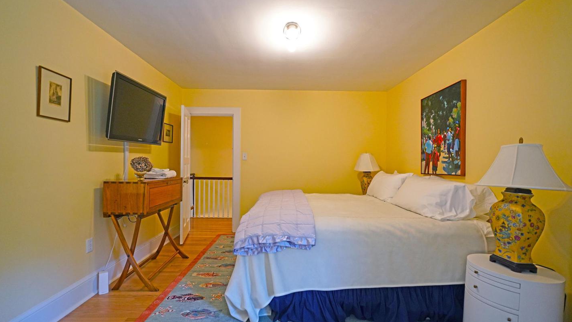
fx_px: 258
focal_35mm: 17
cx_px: 289
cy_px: 166
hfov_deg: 95.9
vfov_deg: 63.9
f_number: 2.8
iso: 2000
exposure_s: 1/160
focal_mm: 16
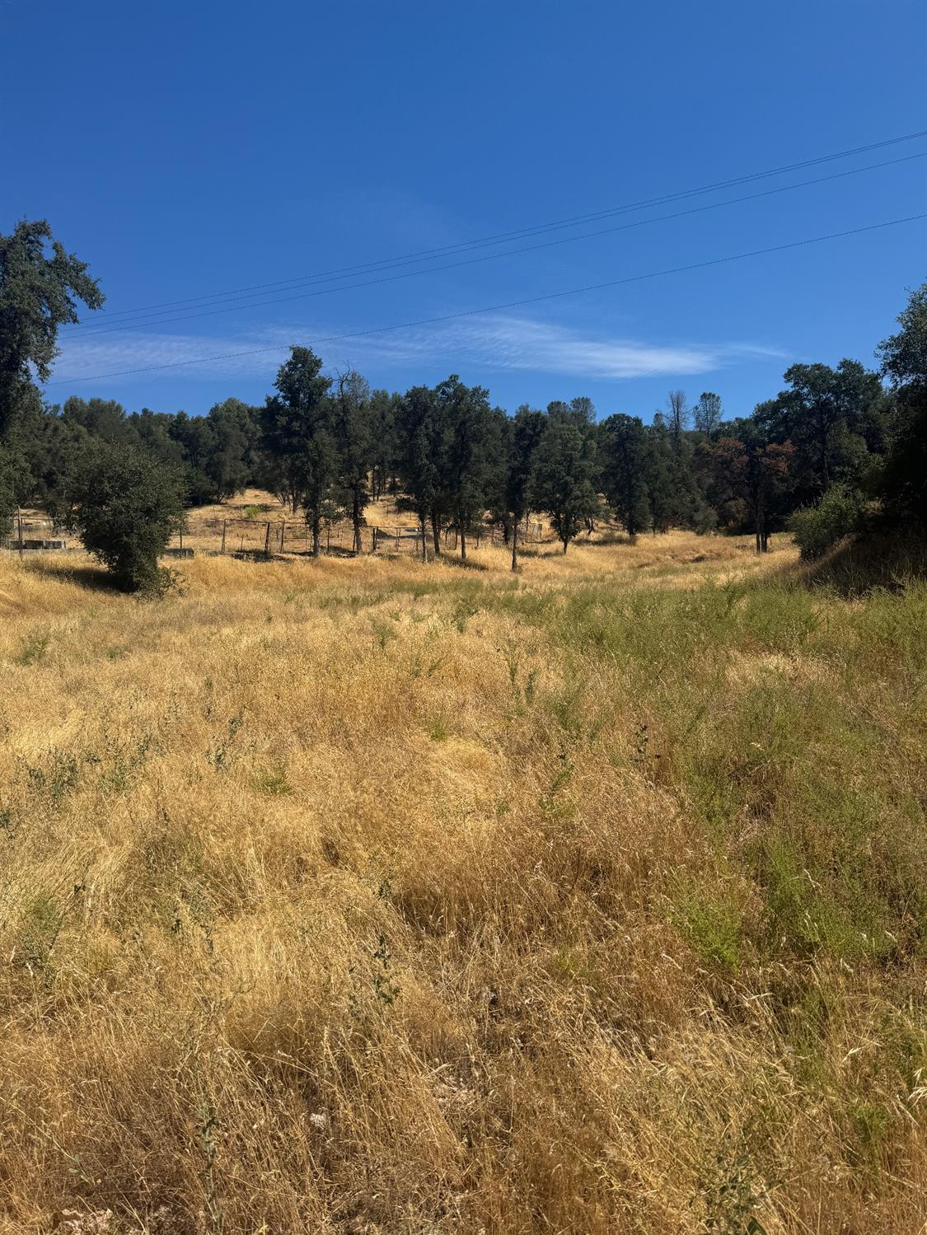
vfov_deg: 71.6
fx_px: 857
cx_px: 464
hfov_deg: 56.8
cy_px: 618
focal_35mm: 24
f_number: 1.78
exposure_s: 1/5814
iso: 80
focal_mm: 6.76
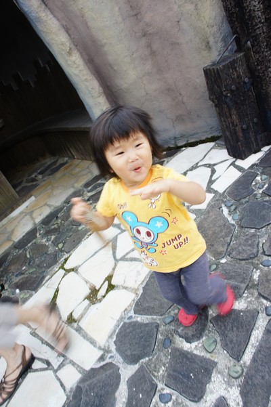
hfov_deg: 47.9
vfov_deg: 67.4
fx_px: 305
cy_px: 204
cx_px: 136
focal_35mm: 27
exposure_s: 1/30
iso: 200
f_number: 4
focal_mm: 18
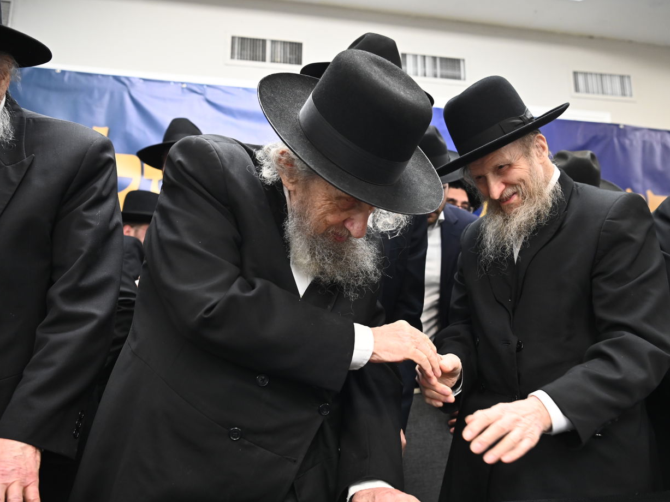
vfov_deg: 41.8
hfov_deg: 53.9
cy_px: 249
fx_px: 658
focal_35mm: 34
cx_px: 365
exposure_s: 1/160
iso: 2000
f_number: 4
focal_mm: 31
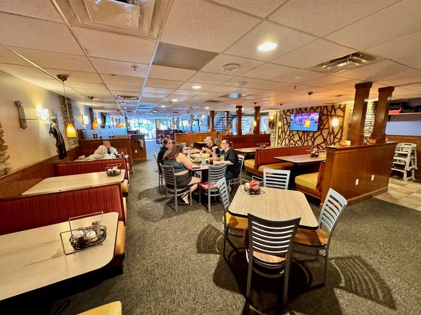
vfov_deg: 85.7
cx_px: 210
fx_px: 170
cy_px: 158
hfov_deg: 102.1
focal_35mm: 14
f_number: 2.2
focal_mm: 2.22
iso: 800
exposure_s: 1/60
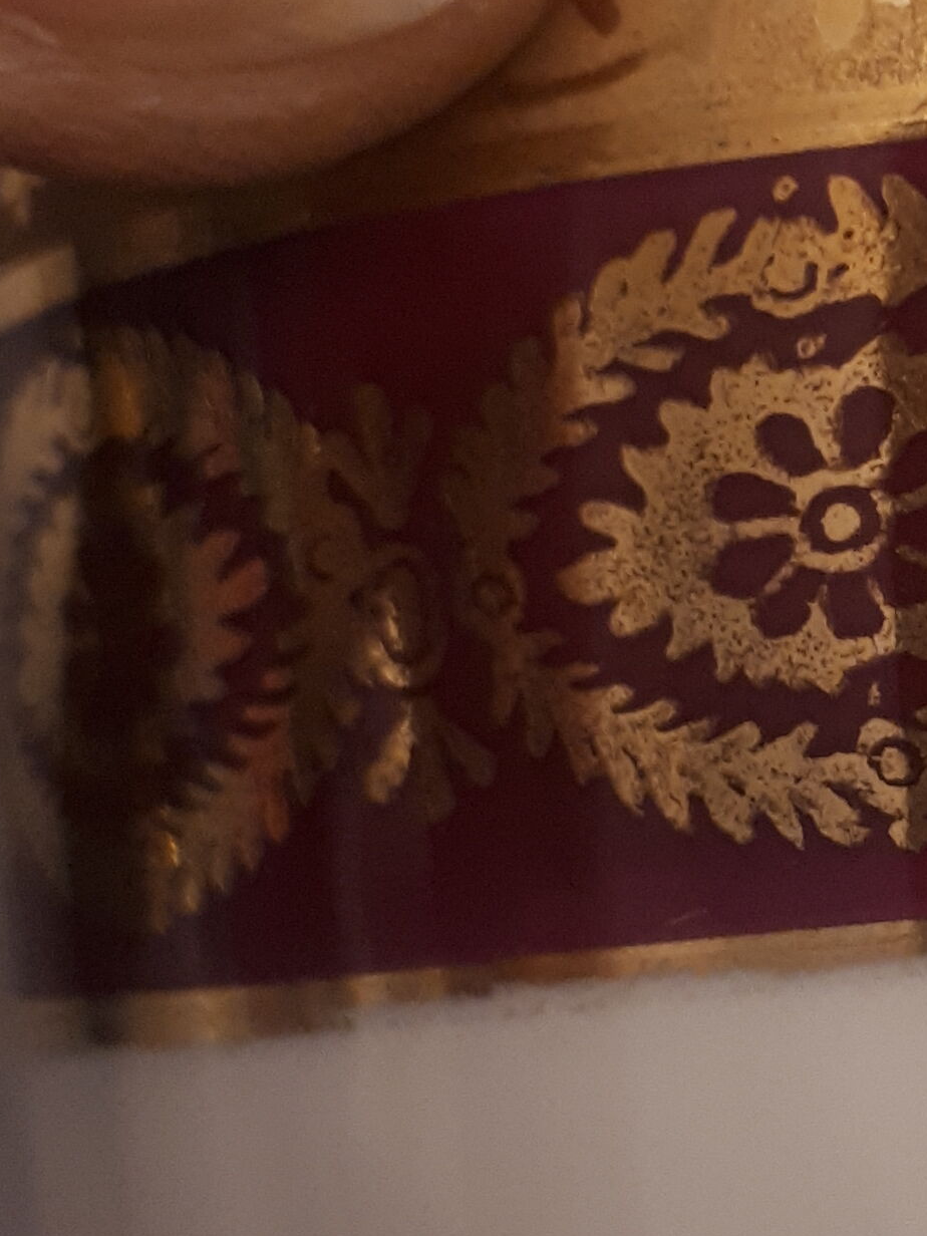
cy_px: 823
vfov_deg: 19.4
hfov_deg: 13.9
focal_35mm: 101
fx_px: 3606
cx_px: 1332
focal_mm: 3.6
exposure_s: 1/33
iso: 200
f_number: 1.9
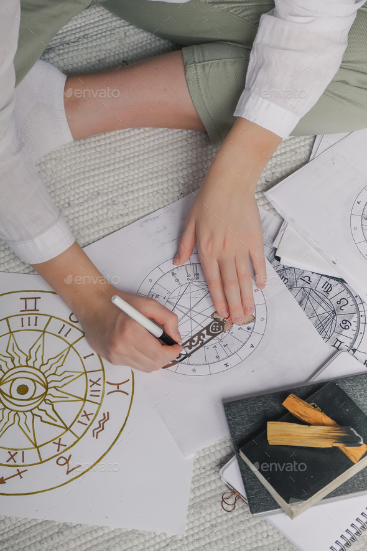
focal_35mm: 83
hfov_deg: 16.5
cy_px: 276
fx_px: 1269
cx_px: 184
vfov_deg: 24.5
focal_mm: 55
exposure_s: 1/60
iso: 500
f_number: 4
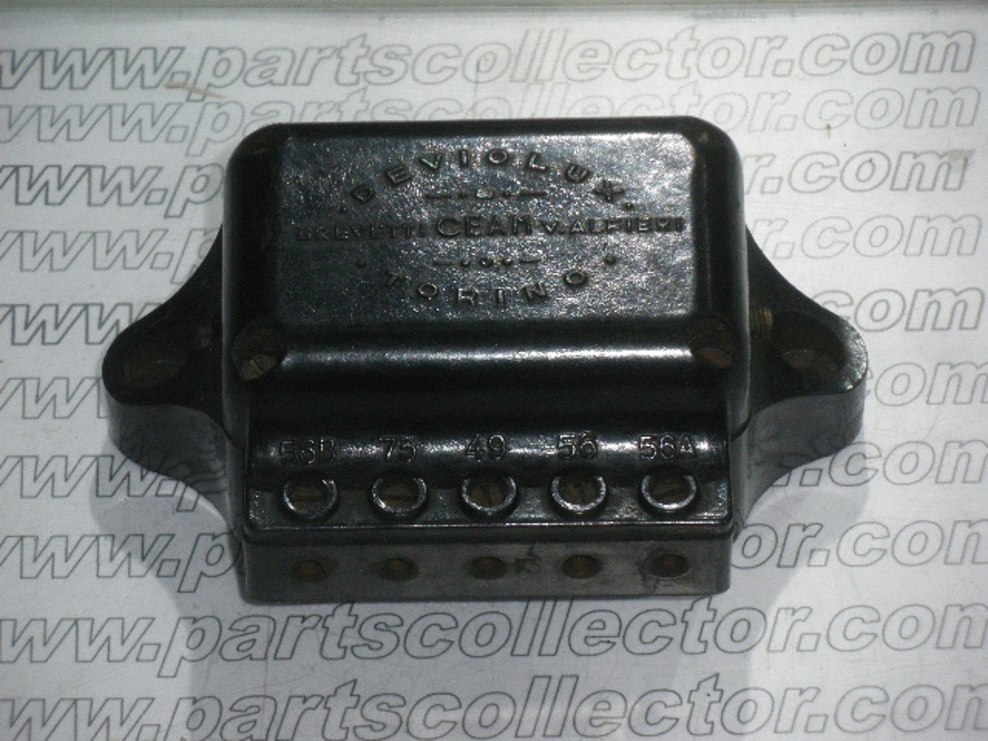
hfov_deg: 11.0
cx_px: 494
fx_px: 5138
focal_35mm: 180
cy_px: 370
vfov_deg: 8.2
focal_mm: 31.5
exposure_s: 1/250
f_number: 5.6
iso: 400
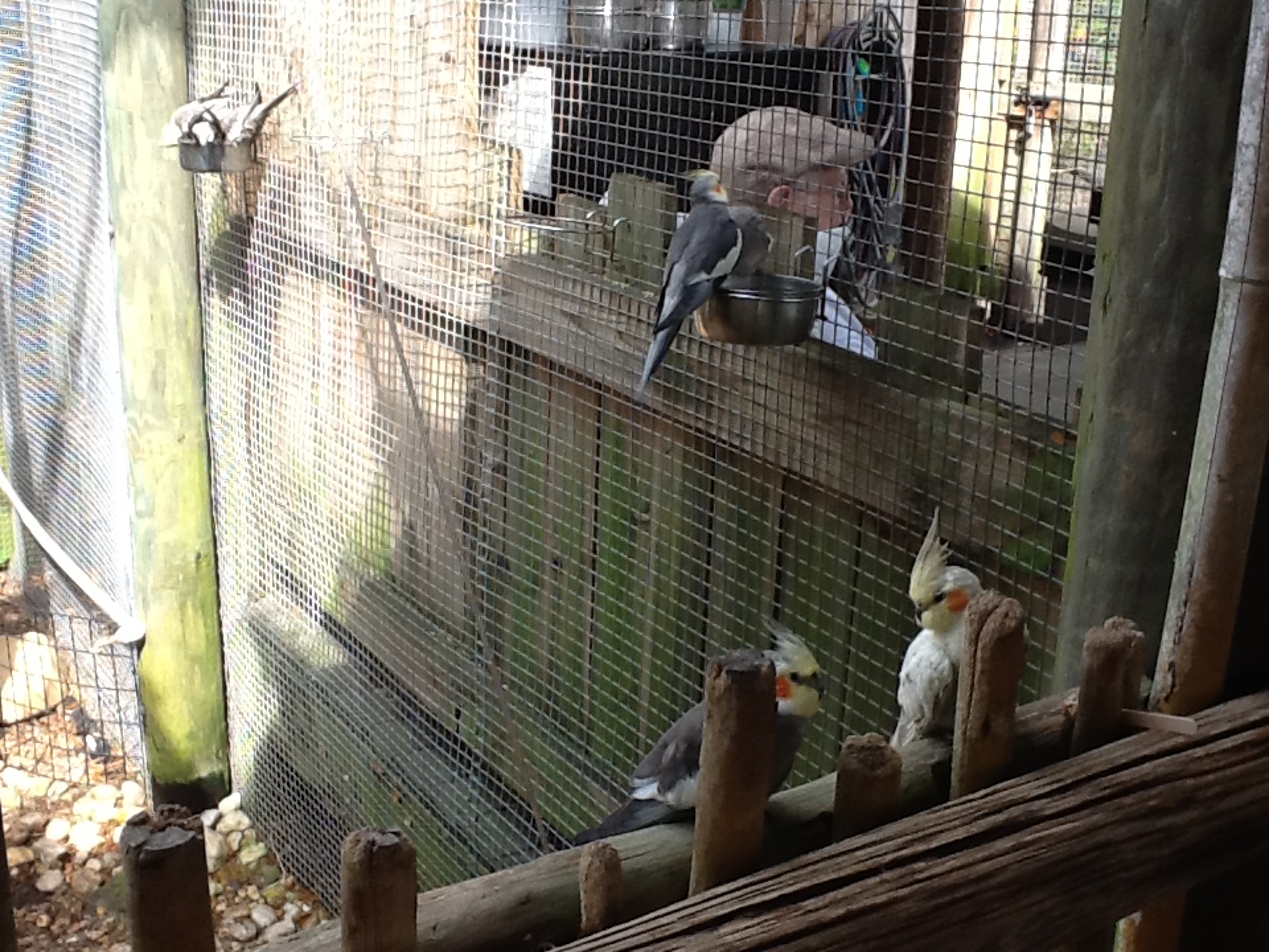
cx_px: 634
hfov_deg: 56.8
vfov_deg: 44.2
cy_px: 476
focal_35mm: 32
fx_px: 1173
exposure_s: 1/141
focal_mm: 2.03
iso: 64
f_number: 2.4
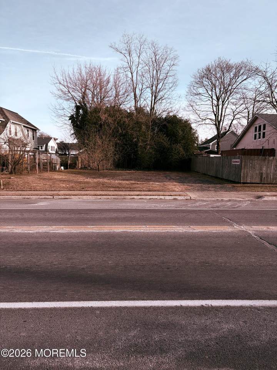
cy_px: 185
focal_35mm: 26
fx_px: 277
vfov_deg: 67.3
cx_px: 138
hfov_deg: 53.1
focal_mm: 5.96
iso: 50
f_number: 1.6
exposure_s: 1/1517
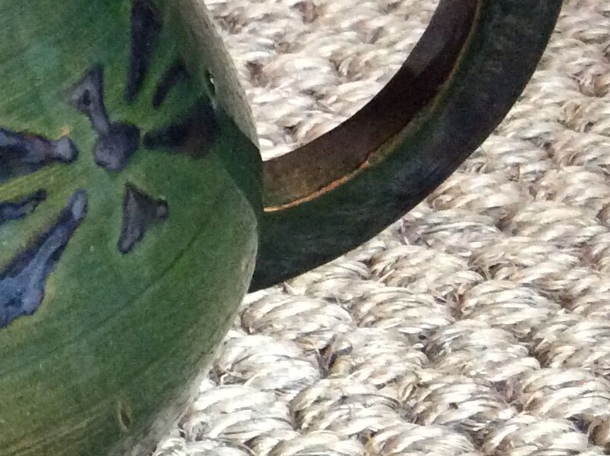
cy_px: 113
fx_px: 1812
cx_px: -296
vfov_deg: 14.3
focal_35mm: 103
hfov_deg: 17.3
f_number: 2.4
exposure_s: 1/20
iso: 250
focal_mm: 3.3
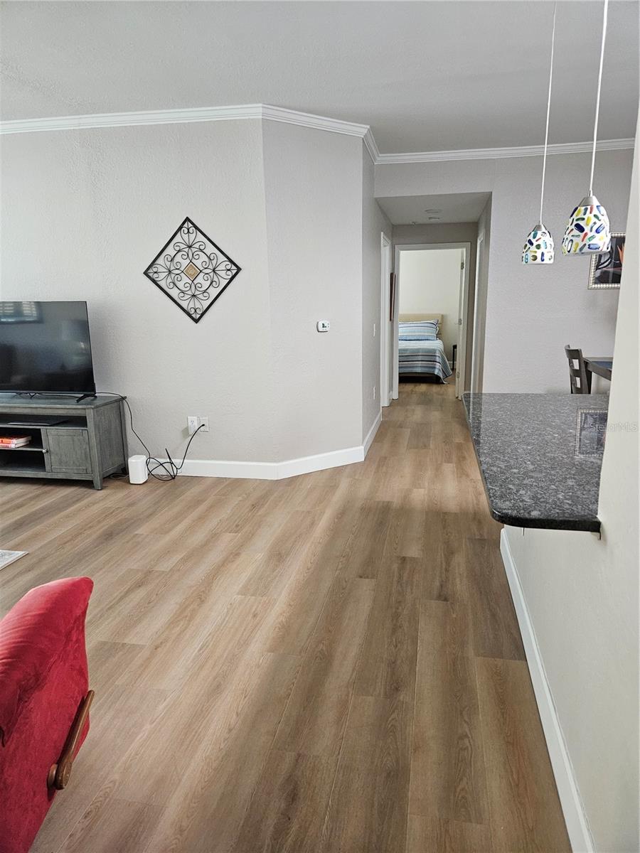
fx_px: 567
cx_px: 320
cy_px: 426
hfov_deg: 58.9
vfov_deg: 73.9
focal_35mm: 23
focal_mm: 5.4
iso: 1000
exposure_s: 1/120
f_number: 1.8
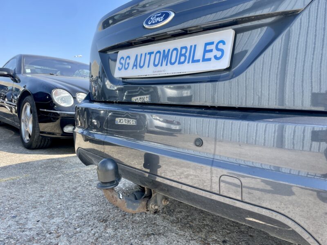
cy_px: 122
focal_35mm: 26
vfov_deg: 53.1
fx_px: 246
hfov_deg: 67.3
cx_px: 164
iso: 32
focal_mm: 4.2
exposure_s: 1/643
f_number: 1.6
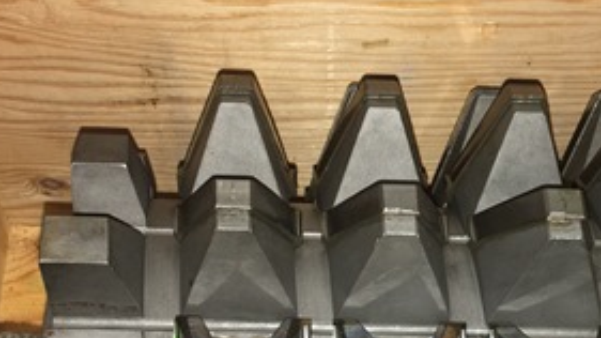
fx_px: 1147
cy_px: 267
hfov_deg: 29.2
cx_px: 379
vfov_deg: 16.6
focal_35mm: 72
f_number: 2.2
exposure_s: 1/17
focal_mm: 4.15
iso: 50
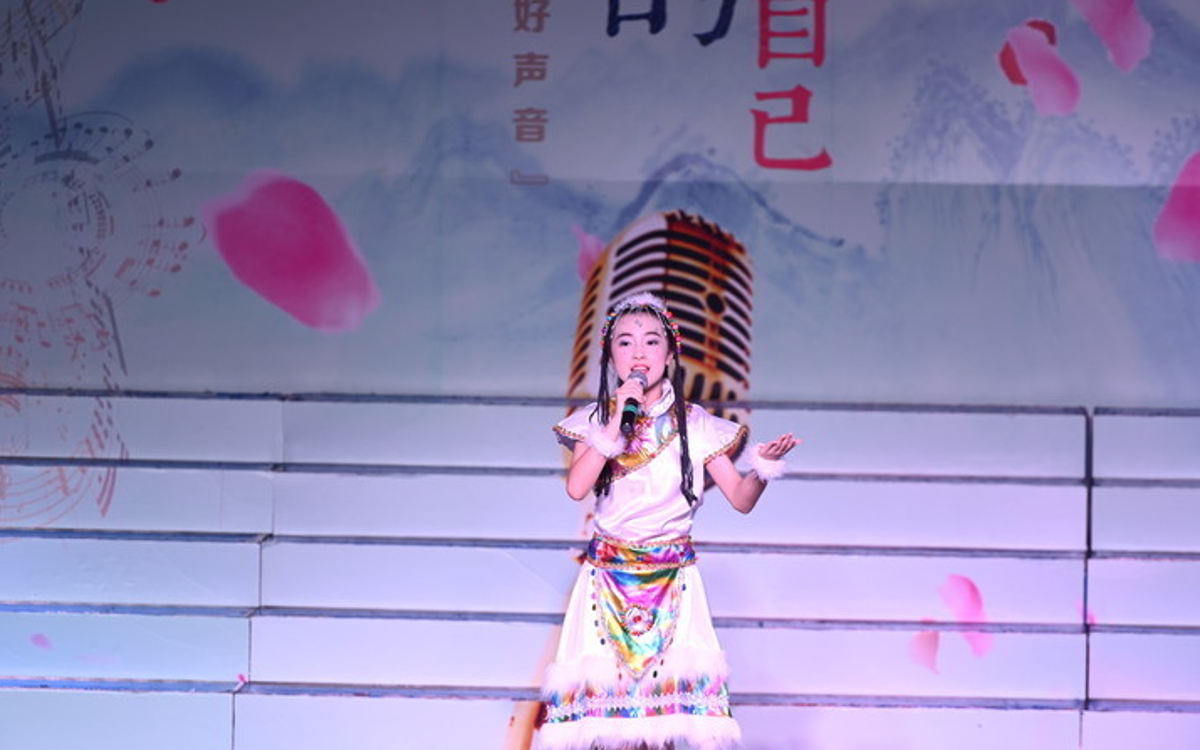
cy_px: 352
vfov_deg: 6.4
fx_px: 6705
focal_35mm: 205
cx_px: 597
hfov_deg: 10.2
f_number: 3.2
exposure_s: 1/160
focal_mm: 200
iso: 360
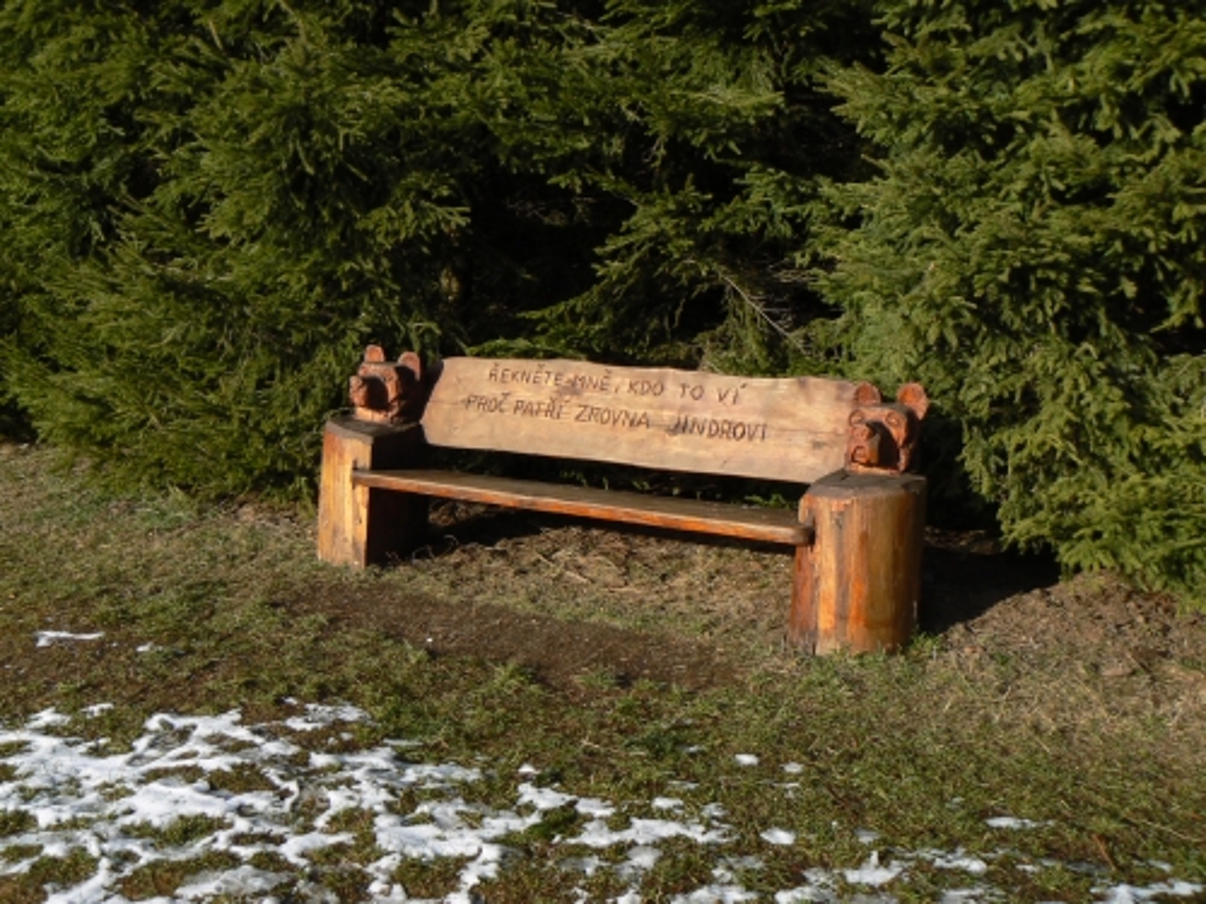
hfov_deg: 51.4
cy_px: 452
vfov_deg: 39.7
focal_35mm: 36
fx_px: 1254
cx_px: 603
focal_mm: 6
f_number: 5.6
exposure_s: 1/320
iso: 80
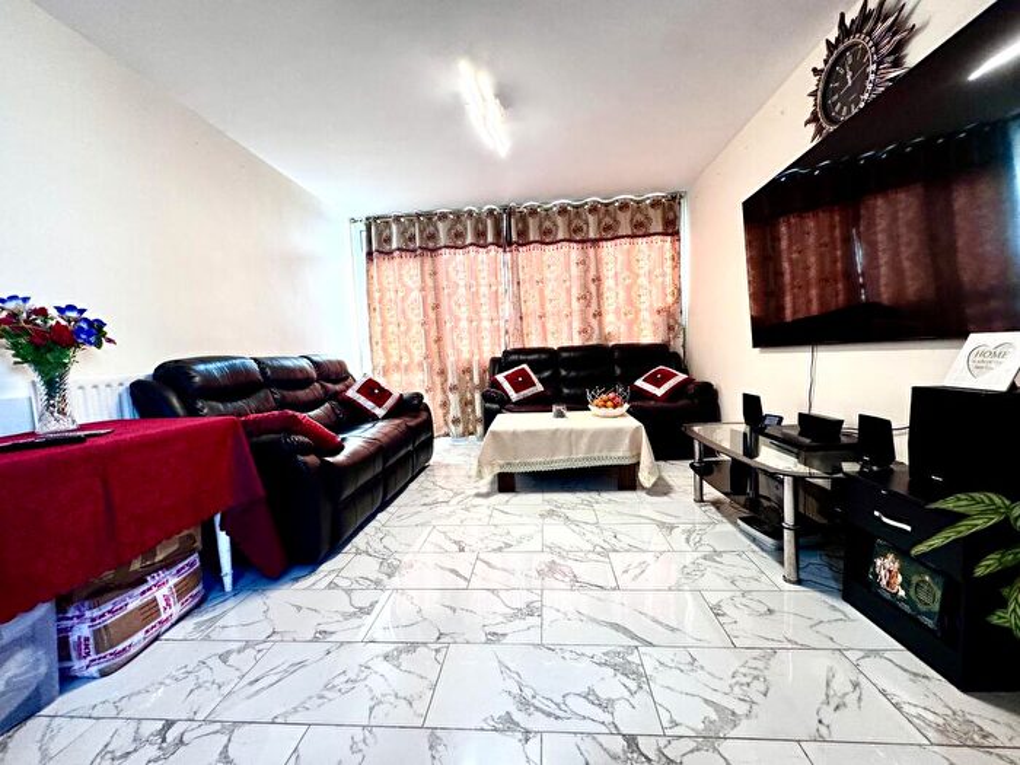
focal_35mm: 14
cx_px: 510
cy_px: 382
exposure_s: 1/100
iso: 160
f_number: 2.2
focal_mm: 2.22
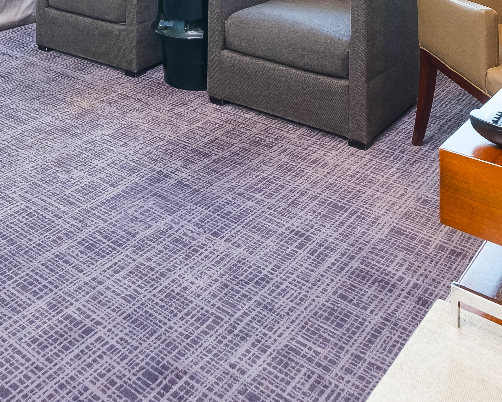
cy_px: -149
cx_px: 184
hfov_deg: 41.7
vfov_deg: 27.3
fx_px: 654
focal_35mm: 44
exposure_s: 1/10
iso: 320
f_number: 8
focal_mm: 8
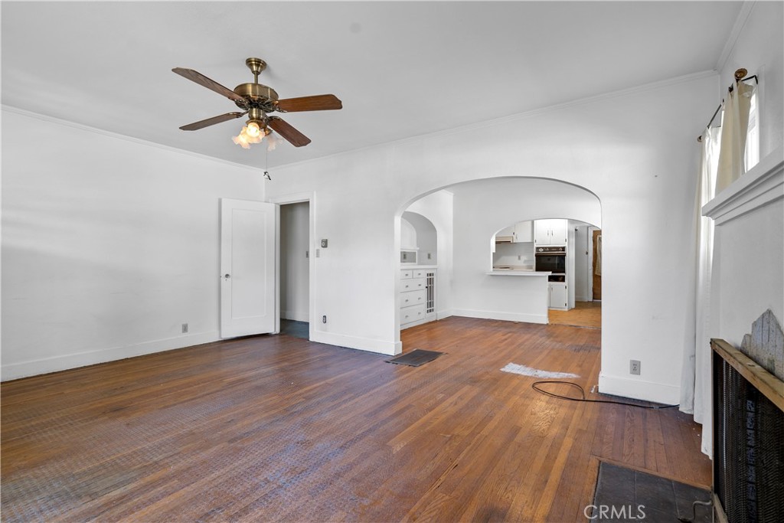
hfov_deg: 96.7
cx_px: 392
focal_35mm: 16
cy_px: 262
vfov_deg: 73.8
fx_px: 348
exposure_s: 1/4
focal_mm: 16
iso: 250
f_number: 6.3
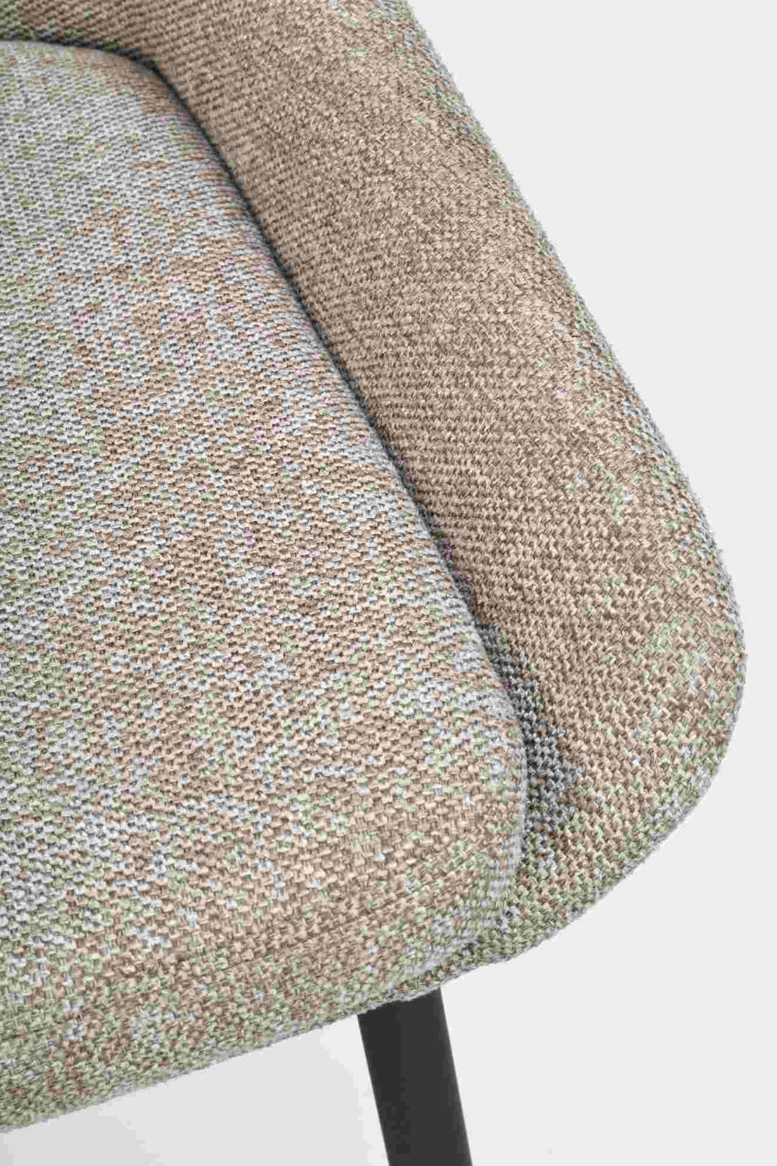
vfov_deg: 26.7
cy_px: 582
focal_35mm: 76
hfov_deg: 17.9
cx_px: 393
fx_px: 2462
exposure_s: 1/200
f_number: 16
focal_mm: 50
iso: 100
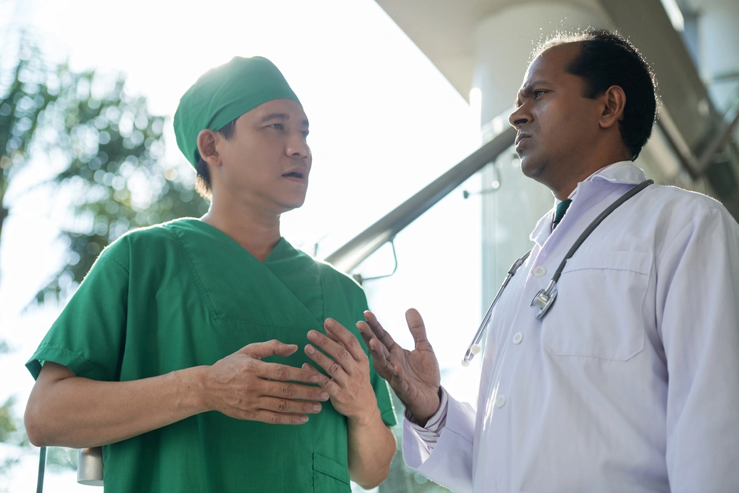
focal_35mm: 70
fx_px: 1437
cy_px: 246
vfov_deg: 19.5
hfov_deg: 28.8
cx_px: 370
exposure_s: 1/1000
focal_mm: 70
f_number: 4
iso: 200
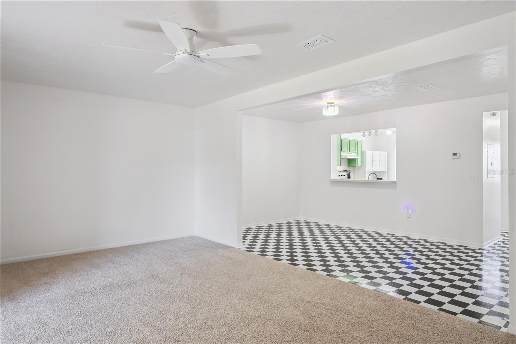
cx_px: 258
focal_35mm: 22
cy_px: 172
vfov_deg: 58.3
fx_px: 308
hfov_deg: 79.9
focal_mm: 21.5
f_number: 9
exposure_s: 1/10
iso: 200
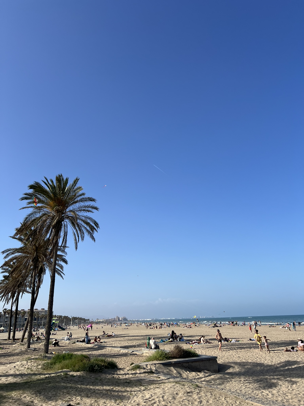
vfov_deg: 67.3
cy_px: 203
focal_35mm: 26
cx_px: 152
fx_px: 304
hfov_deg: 53.1
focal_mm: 5.7
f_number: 1.5
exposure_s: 1/4831
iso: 50
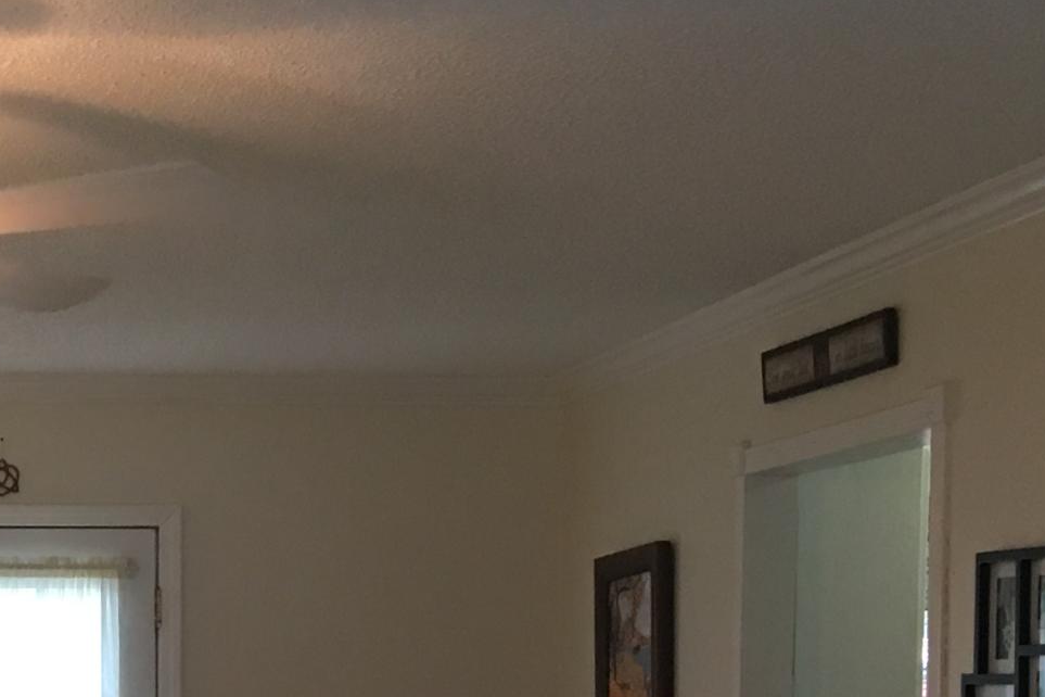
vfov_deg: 14.2
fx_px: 2728
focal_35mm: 94
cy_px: 781
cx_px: -39
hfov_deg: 20.8
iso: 64
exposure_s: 1/15
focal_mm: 4.15
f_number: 2.2
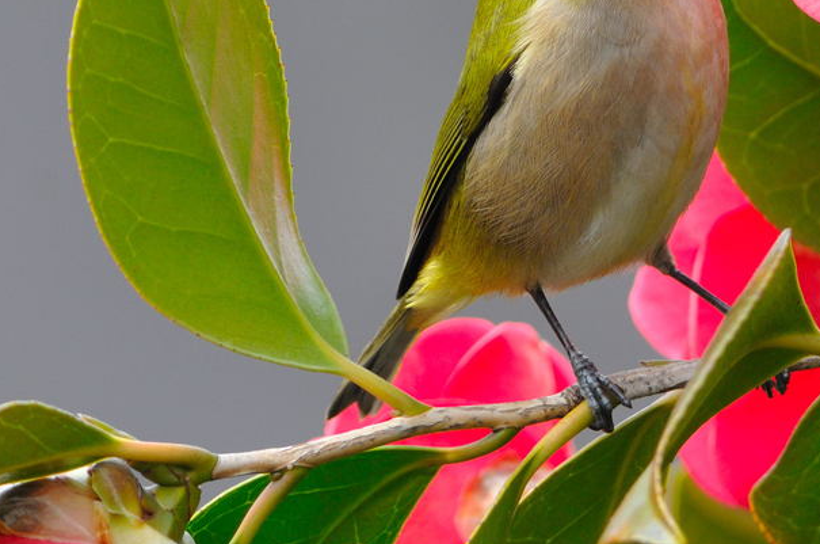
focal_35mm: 769
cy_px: -111
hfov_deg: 2.7
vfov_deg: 1.8
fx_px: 17484
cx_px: 756
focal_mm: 210
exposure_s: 1/200
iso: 400
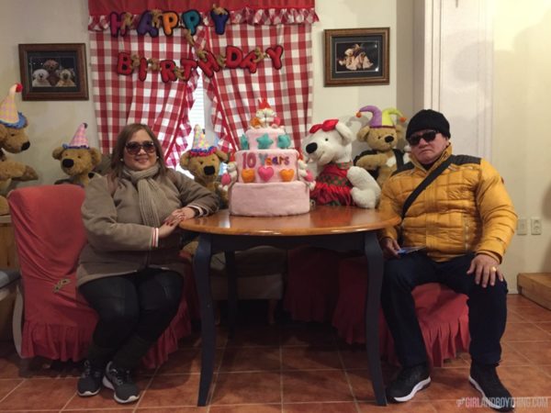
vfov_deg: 48.2
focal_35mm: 29
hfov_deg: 61.7
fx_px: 462
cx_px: 276
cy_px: 206
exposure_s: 1/24
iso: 250
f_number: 2.2
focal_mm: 4.15
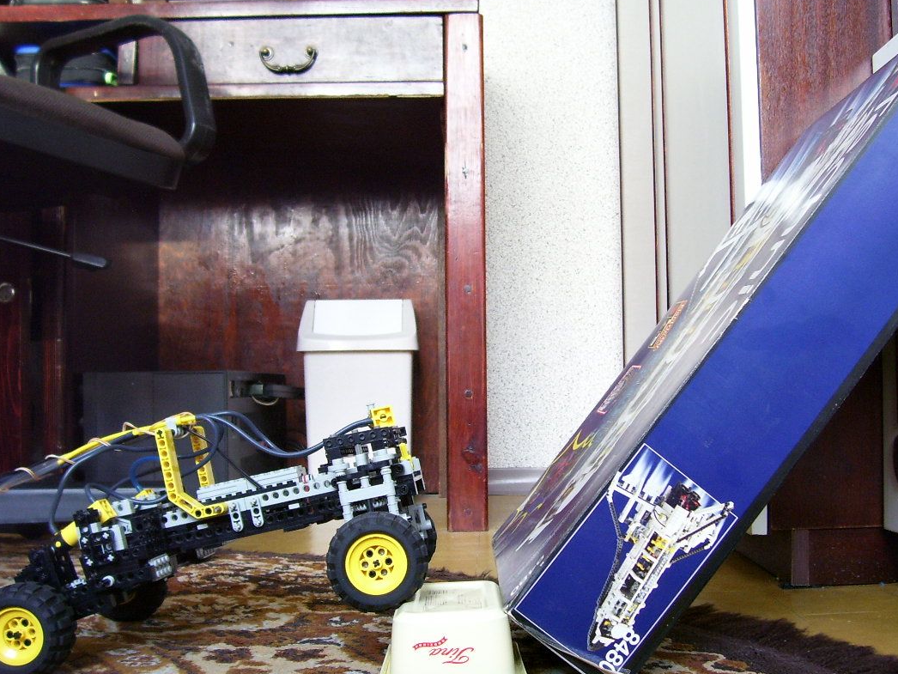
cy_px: 373
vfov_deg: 36.8
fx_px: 1012
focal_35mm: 39
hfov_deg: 47.7
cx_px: 510
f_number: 2.7
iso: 160
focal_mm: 5.6
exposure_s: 1/4
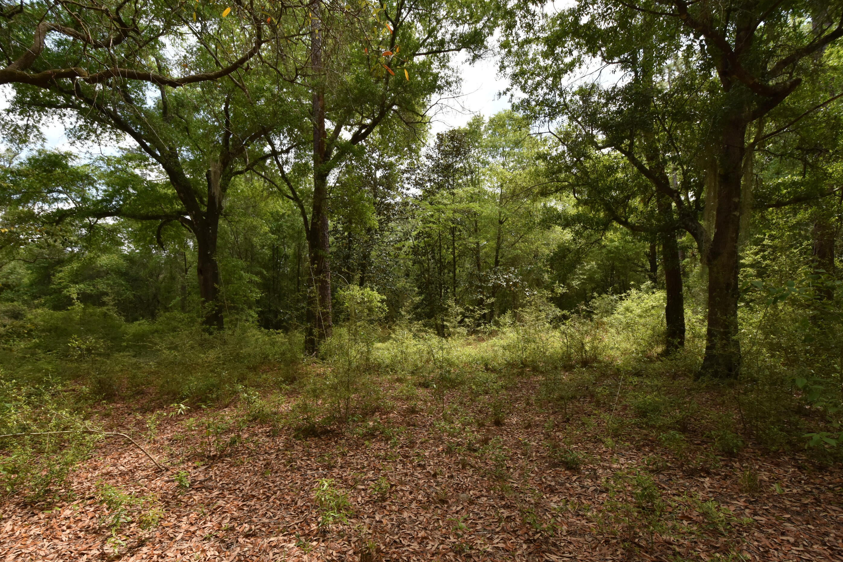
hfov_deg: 96.7
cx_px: 403
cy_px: 293
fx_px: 375
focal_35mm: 16
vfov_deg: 73.7
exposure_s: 1/500
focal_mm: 10
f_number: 8
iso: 450
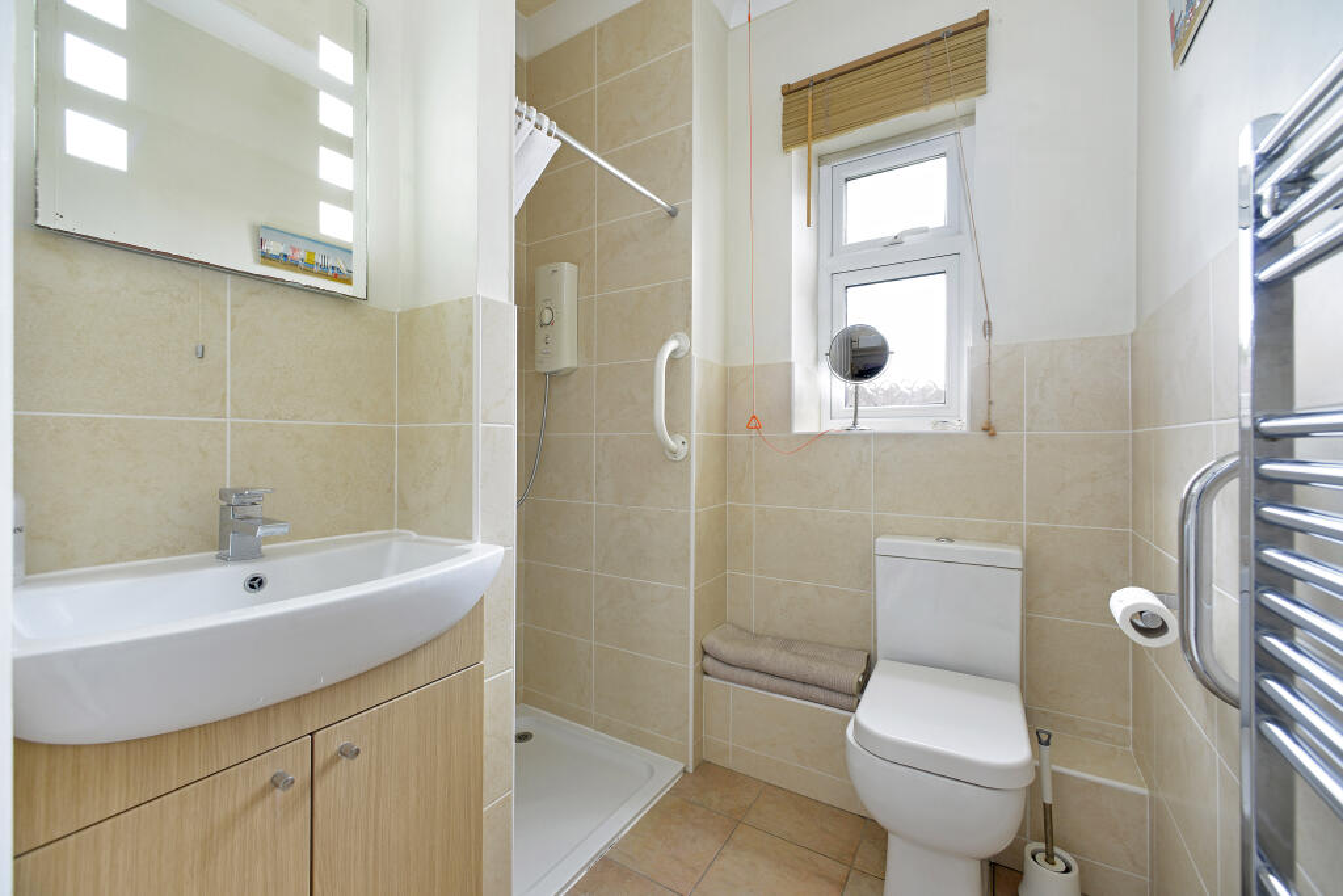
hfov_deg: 104.2
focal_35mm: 14
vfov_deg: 81.2
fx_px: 522
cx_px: 672
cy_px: 448
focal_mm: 14
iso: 400
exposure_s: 1/125
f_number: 7.1
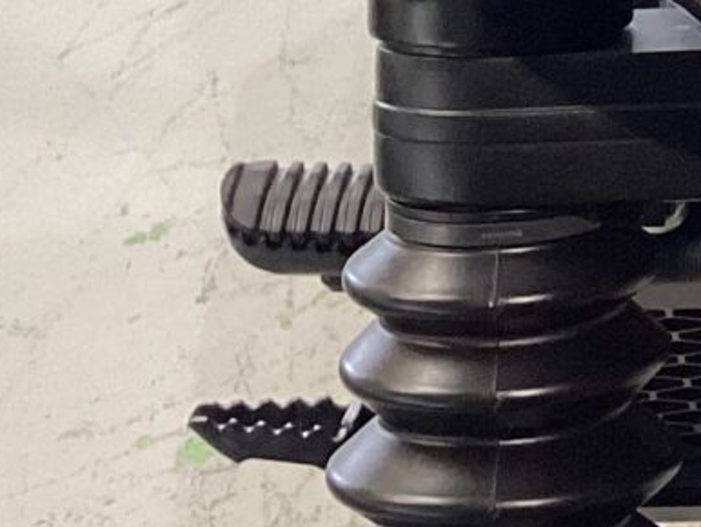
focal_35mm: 154
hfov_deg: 12.2
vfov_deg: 9.0
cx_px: 1033
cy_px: -600
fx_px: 3121
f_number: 2.4
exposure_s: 1/60
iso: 160
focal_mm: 3.3
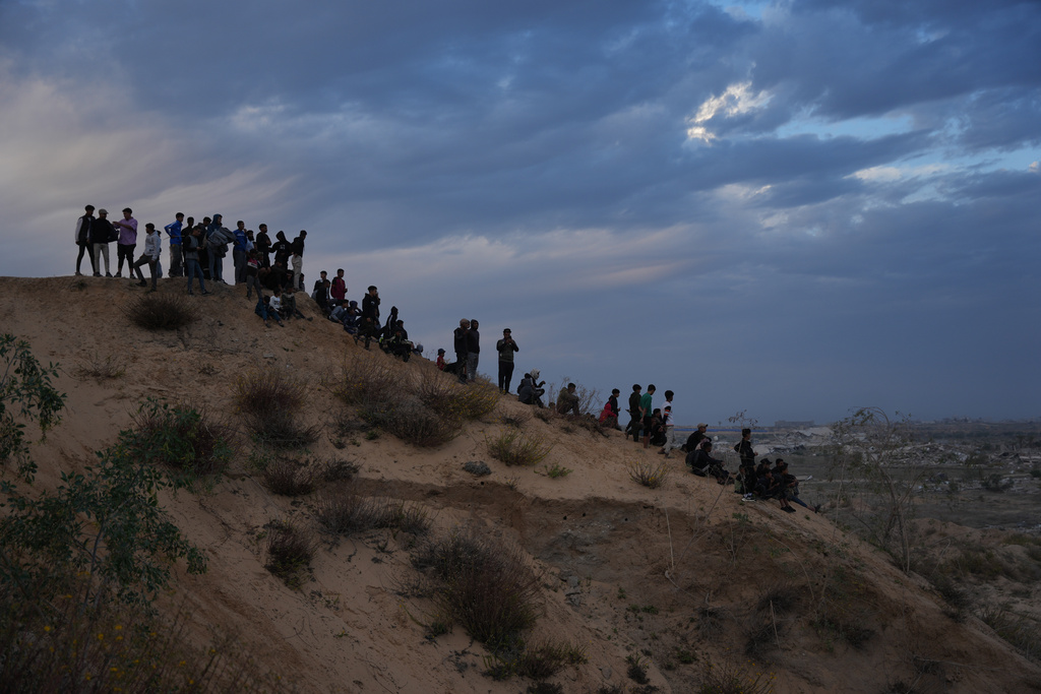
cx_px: 520
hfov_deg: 48.0
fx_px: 1168
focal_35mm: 40
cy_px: 347
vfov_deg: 33.1
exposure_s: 1/640
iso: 200
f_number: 2.8
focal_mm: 40.4
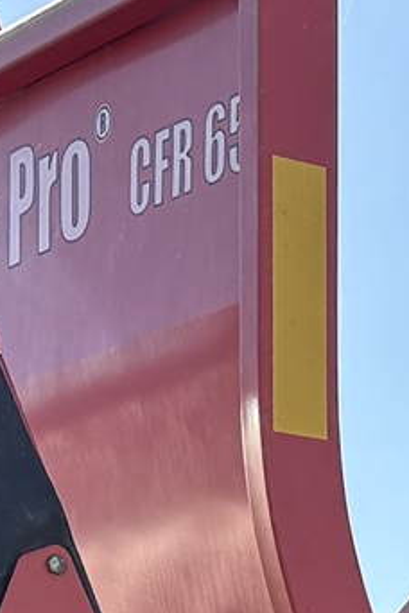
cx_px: 996
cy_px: 1330
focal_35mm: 185
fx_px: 3152
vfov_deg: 10.1
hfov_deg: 7.0
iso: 64
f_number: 1.6
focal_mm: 5.96
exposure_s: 1/1393
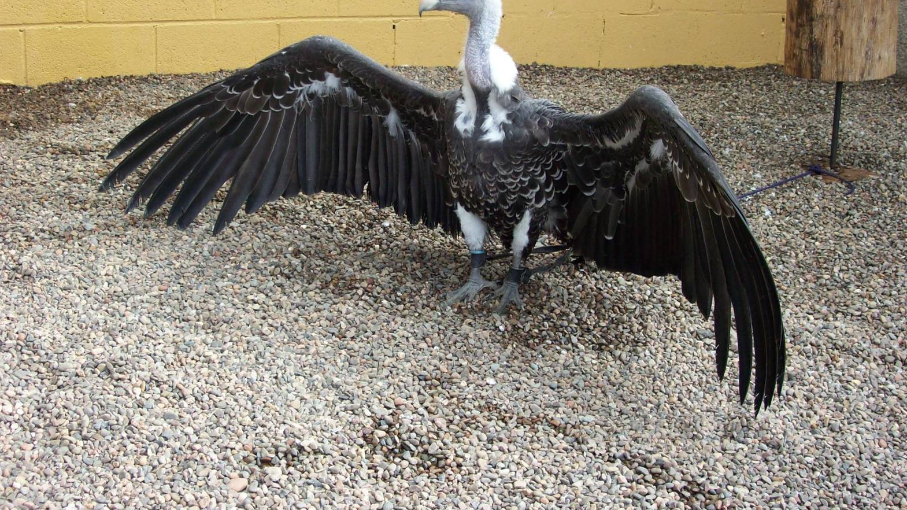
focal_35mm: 50
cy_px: 204
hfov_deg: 41.3
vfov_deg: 23.9
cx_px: 449
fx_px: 1202
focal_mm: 7.6
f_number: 3
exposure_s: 1/147
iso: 83
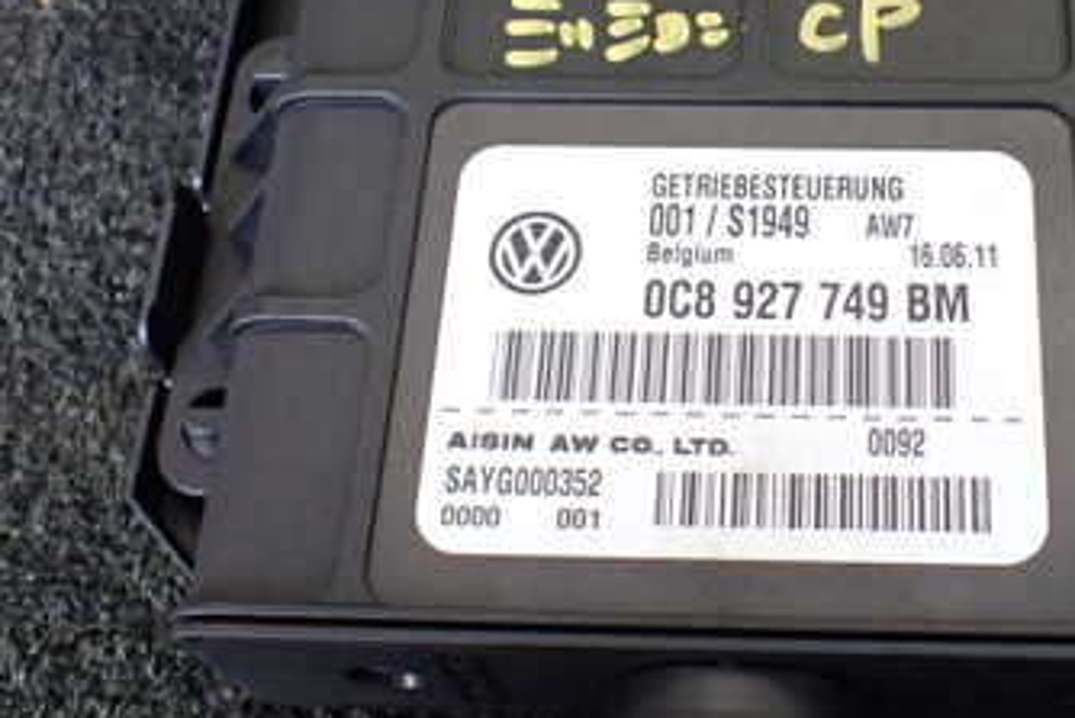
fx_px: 1673
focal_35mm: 56
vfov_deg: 24.0
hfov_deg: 35.1
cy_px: 193
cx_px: 756
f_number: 2.3
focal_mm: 5.4
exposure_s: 1/125
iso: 400
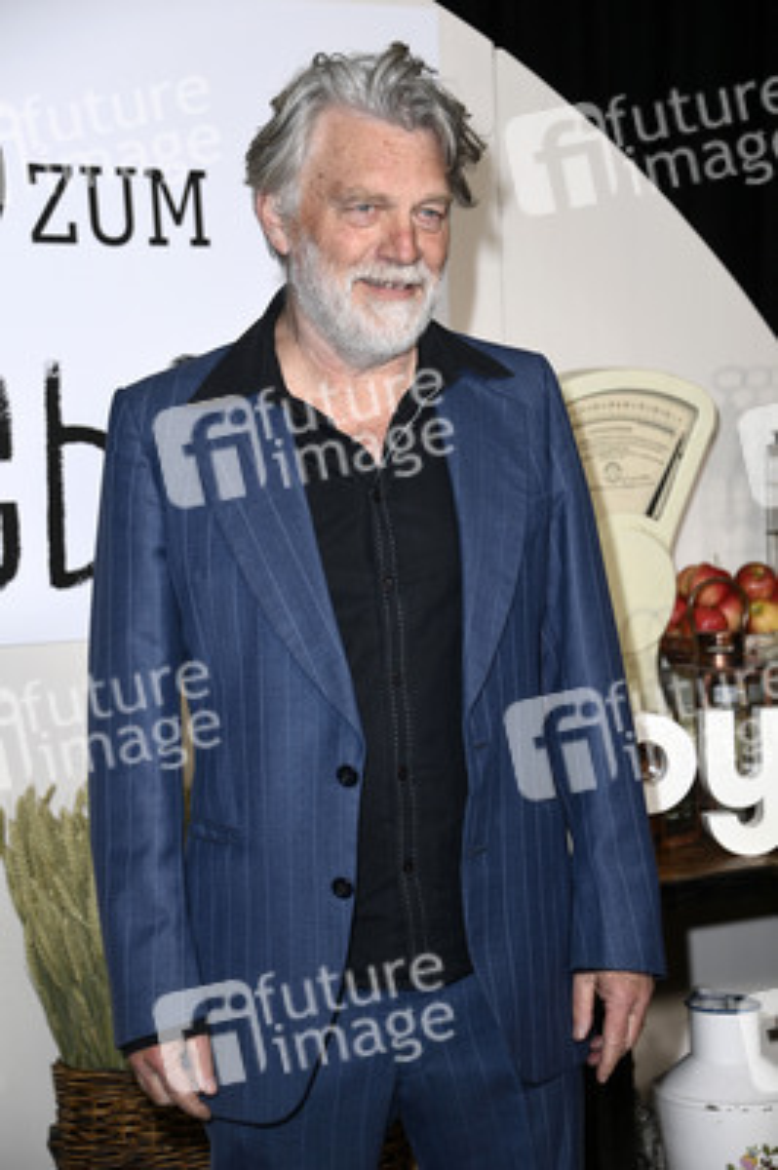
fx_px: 2533
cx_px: 389
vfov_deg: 26.0
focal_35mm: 78
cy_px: 585
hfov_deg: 17.5
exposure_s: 1/250
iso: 500
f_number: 5
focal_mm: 78
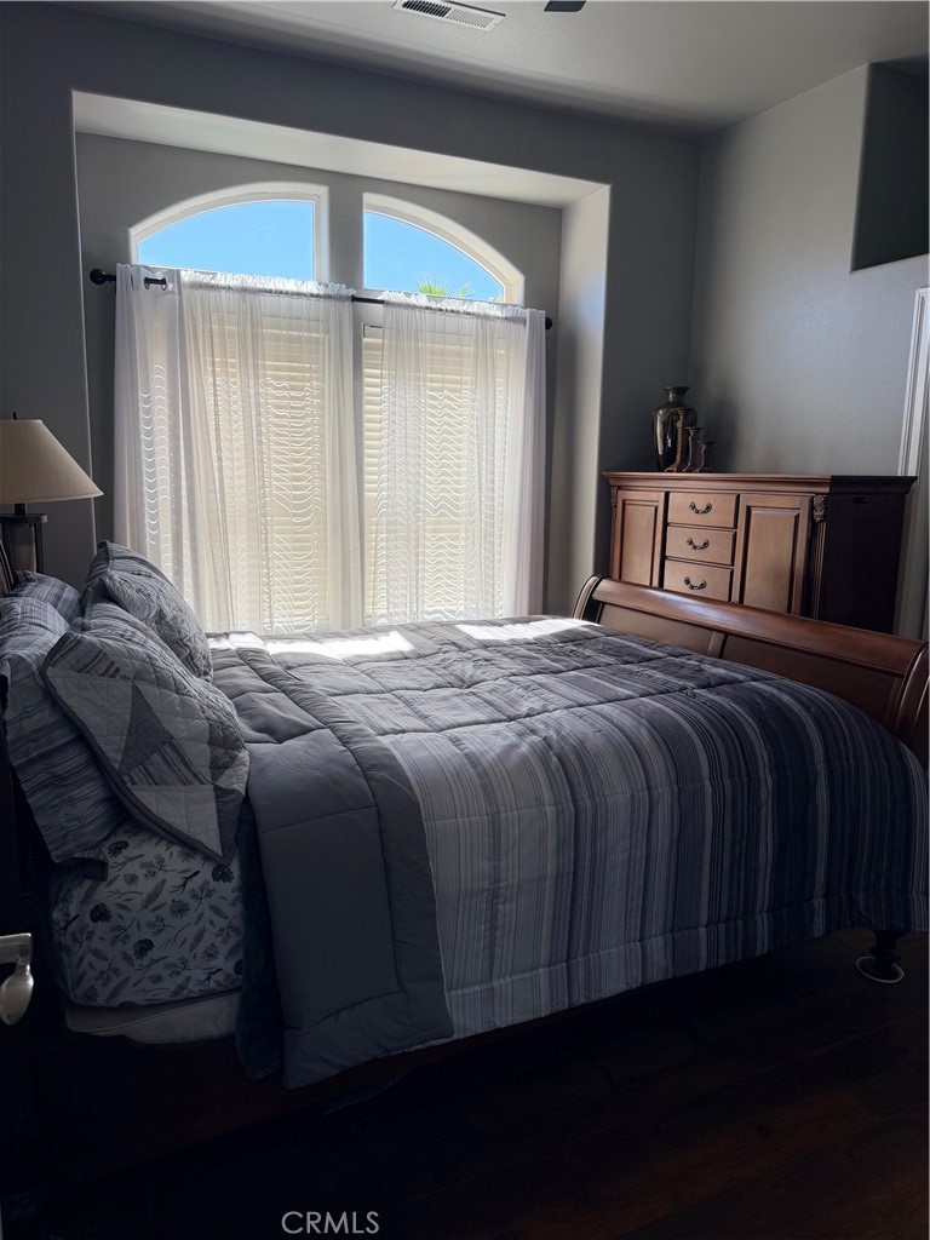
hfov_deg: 56.8
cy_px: 620
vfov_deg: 71.6
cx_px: 465
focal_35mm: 24
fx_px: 860
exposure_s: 1/423
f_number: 1.78
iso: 100
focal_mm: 6.76
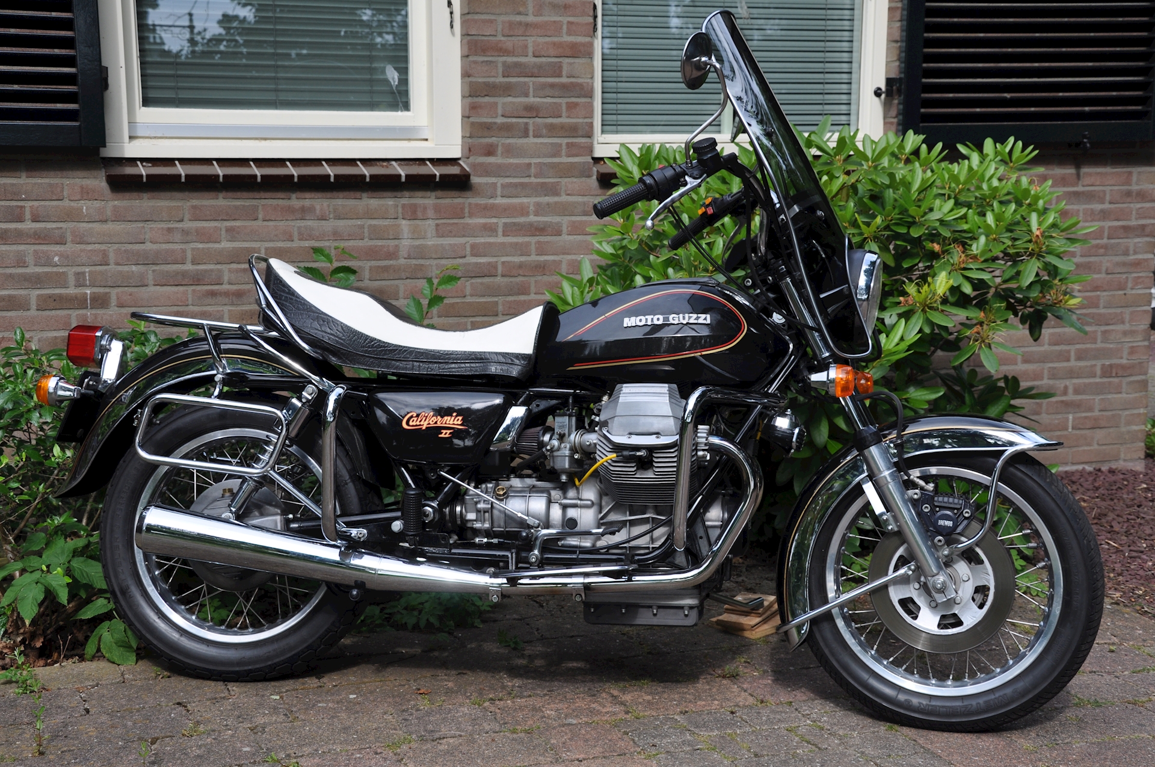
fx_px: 1826
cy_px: 384
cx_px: 578
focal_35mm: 57
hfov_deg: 35.1
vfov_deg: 23.7
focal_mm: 38
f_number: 8
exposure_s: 1/250
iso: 200
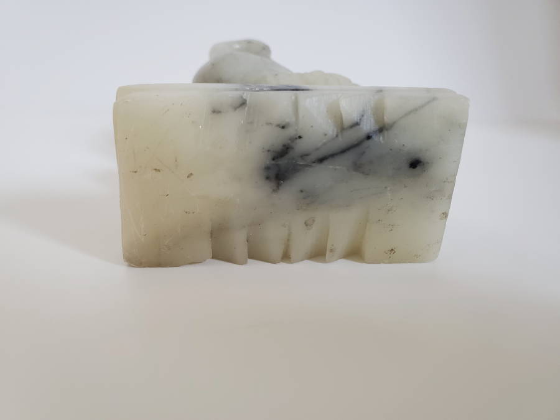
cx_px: 280
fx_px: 421
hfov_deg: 67.3
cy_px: 210
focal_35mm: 26
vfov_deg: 53.1
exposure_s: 1/40
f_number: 2.4
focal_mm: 4.3
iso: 320
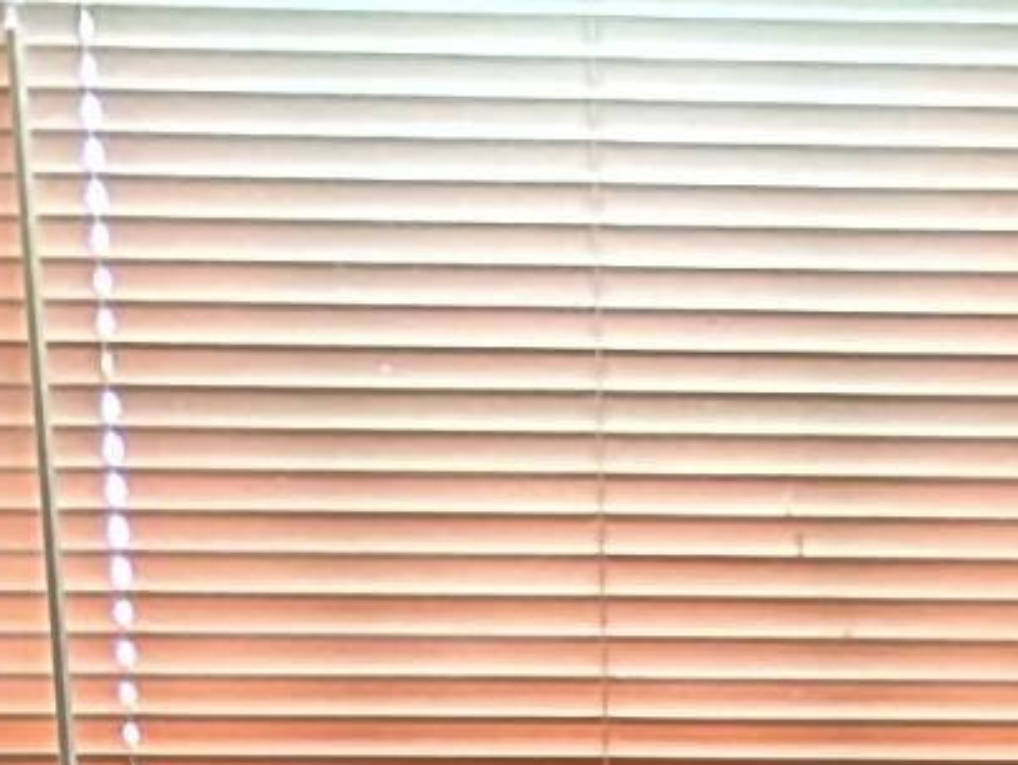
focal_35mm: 179
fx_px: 5267
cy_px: 2536
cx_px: 1375
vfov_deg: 7.1
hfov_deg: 10.8
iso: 800
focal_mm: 6.86
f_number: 1.78
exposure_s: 1/40
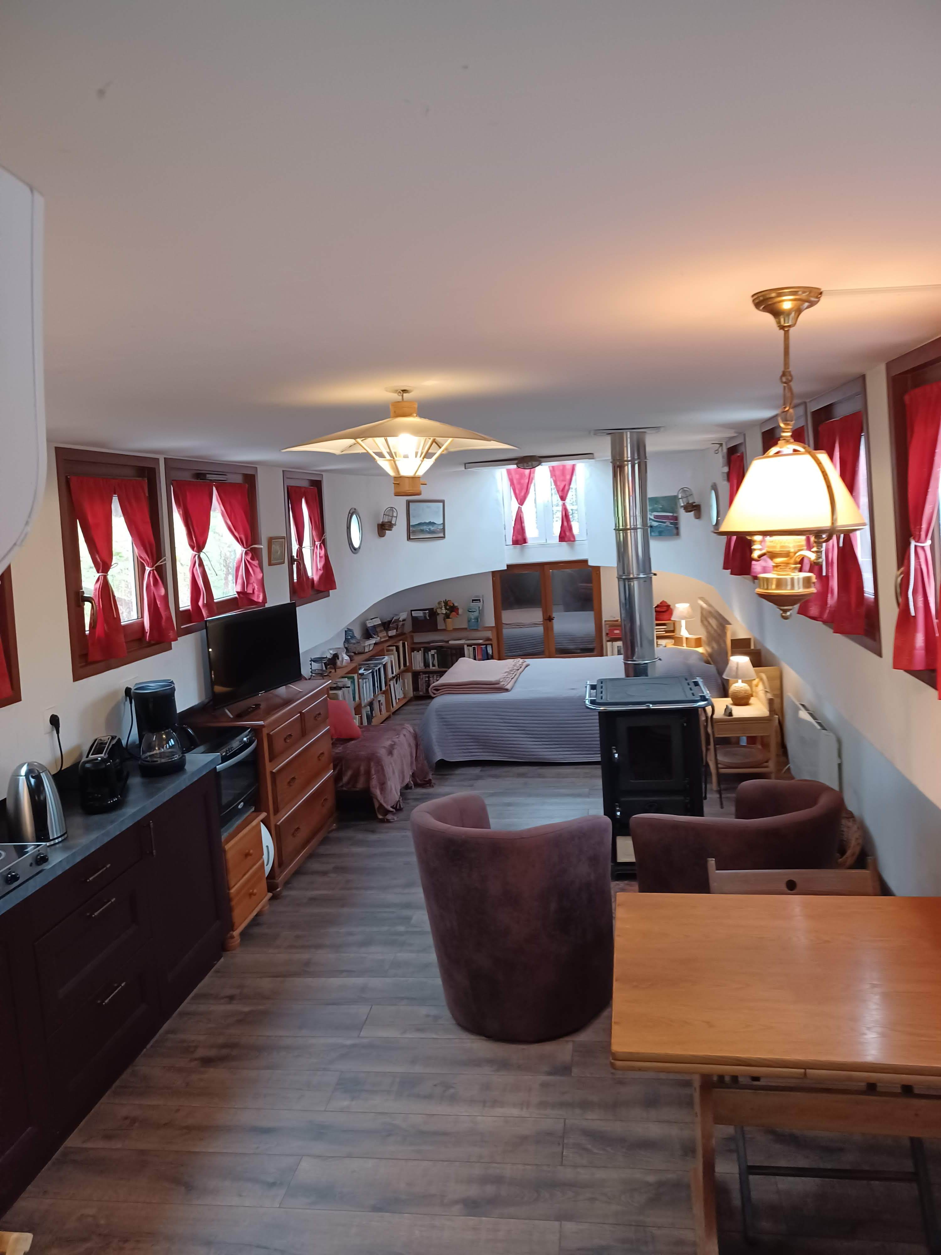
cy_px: 628
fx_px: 906
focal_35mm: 25
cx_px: 470
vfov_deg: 69.4
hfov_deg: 54.9
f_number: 1.8
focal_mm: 4.6
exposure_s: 1/25
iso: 500
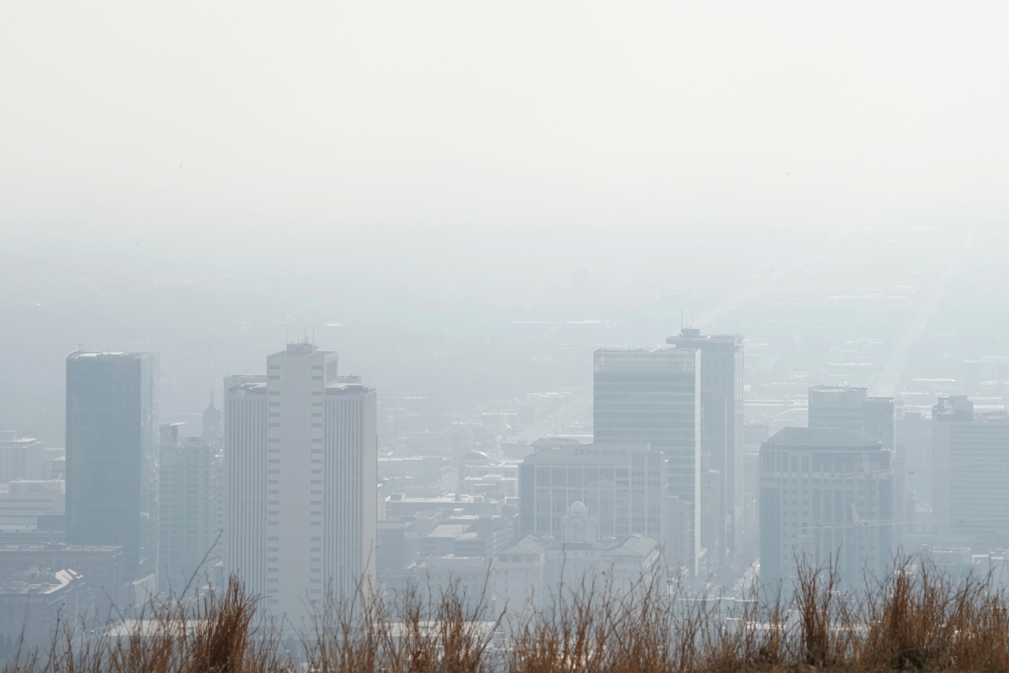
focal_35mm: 200
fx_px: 5605
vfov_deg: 6.9
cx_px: 504
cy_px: 336
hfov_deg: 10.3
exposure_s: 1/400
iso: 800
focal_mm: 200
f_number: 25
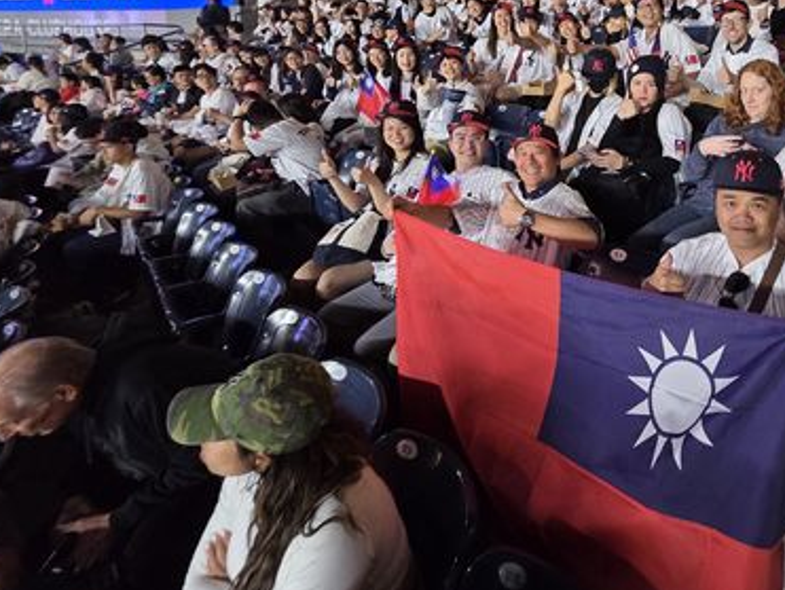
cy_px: 116
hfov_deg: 72.6
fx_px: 477
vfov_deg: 58.6
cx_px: 603
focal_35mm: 21
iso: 200
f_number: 2.2
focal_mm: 2.2
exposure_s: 1/60
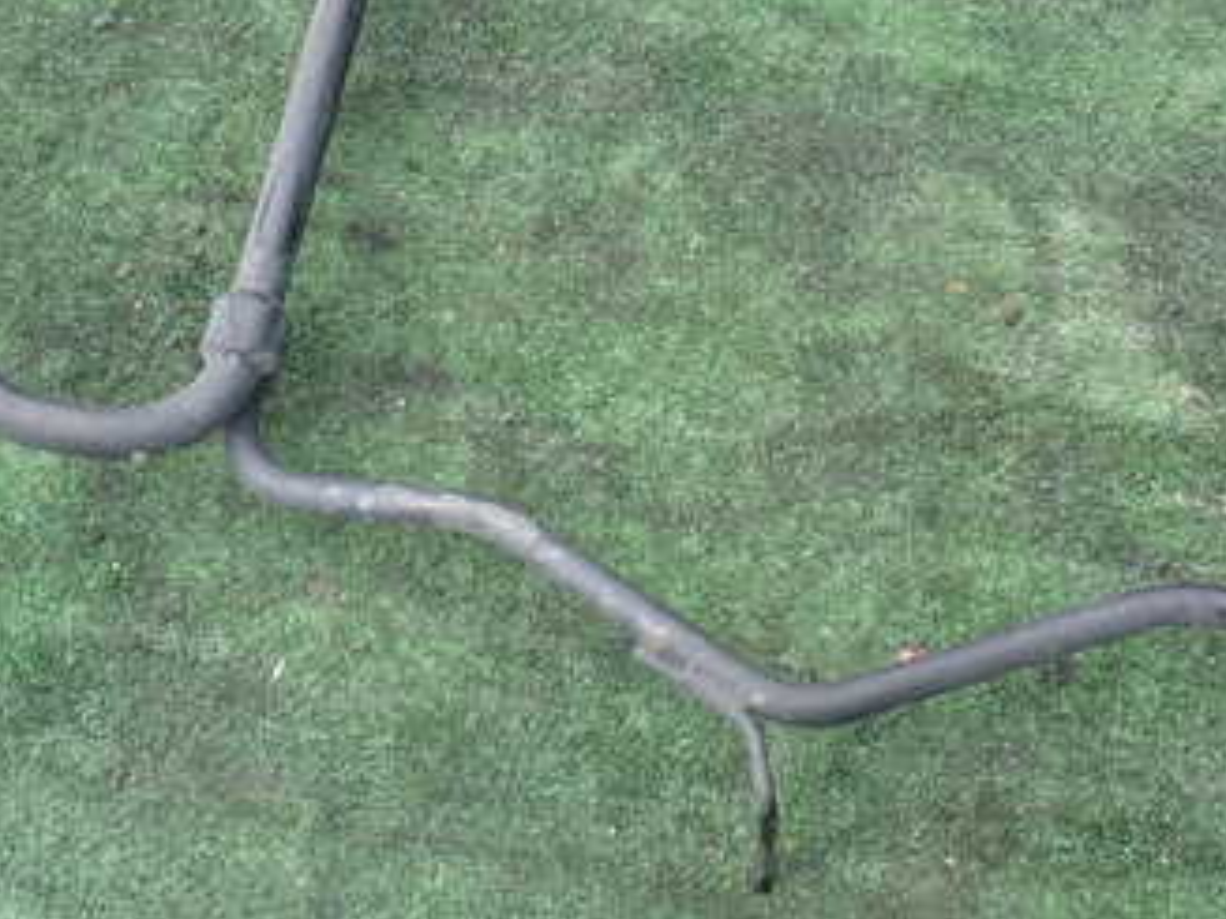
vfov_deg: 26.0
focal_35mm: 55
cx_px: 690
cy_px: 176
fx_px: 1947
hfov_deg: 34.9
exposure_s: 1/250
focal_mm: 5.4
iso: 100
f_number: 3.2
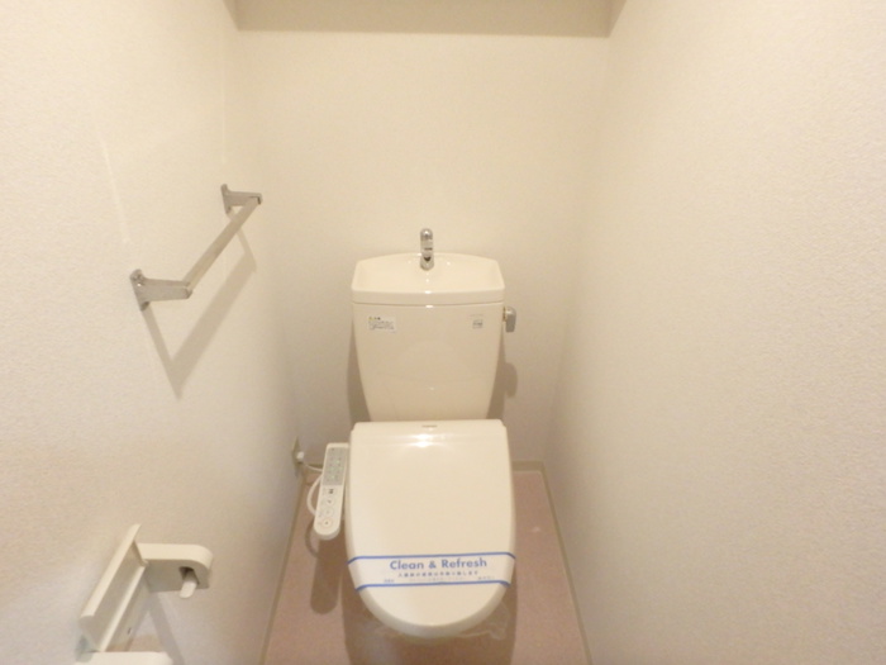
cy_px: 332
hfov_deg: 79.0
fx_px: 537
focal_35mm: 21
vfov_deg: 63.4
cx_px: 443
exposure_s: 1/30
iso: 800
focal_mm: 3.7
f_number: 3.5
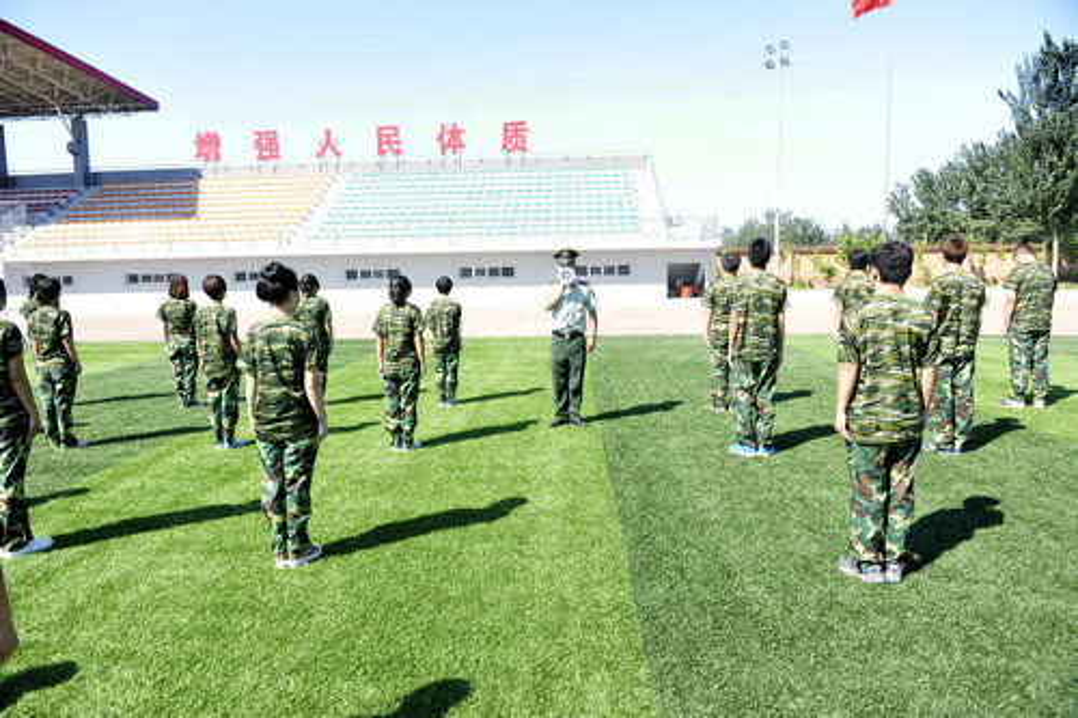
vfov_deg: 53.1
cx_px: 539
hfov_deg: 73.8
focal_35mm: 24
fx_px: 718
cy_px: 359
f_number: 4.5
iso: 640
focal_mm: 24
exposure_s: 1/1000
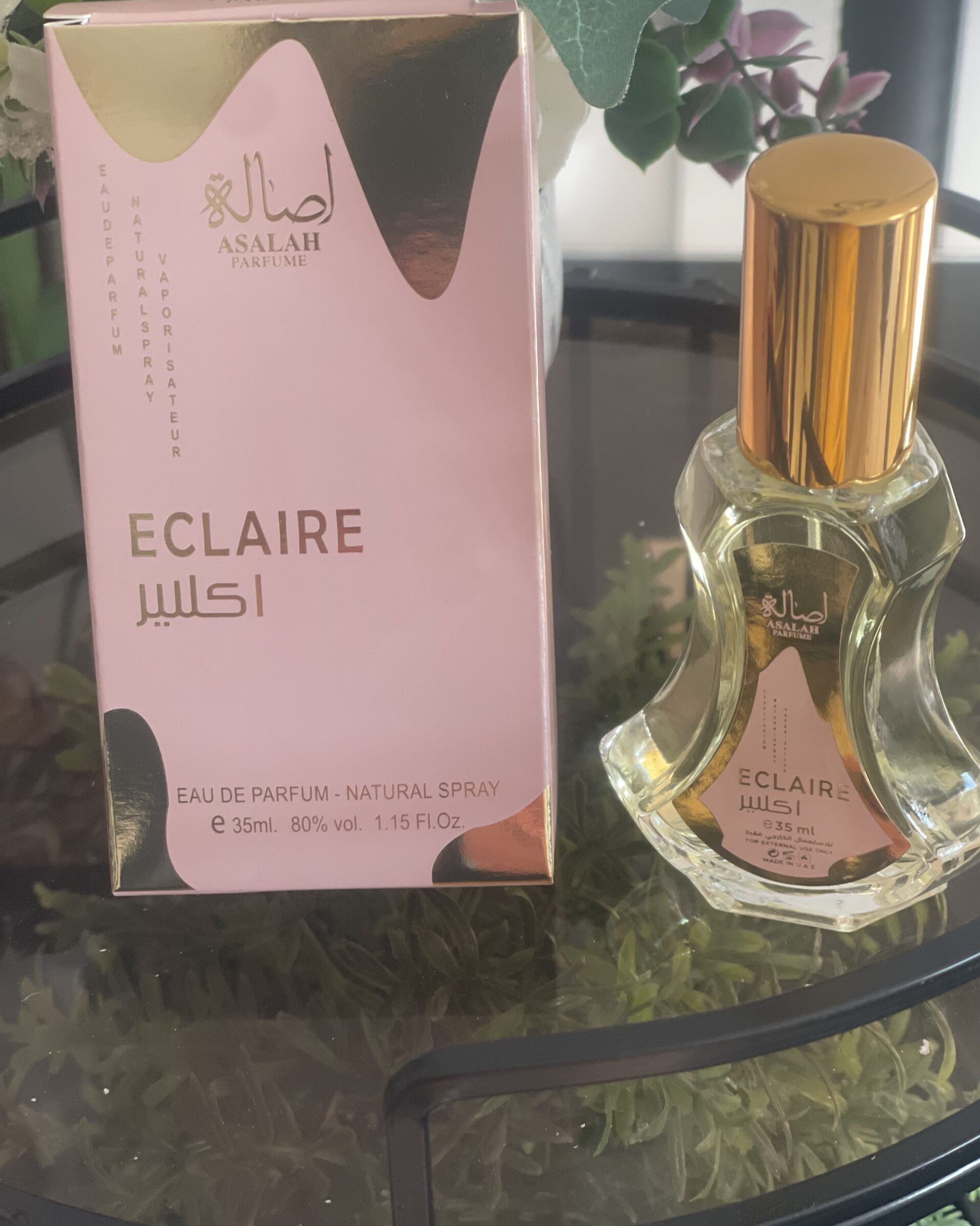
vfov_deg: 28.3
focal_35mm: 67
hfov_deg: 22.8
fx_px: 2429
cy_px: 649
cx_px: 492
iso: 160
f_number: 2.2
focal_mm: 7.5
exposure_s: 1/121
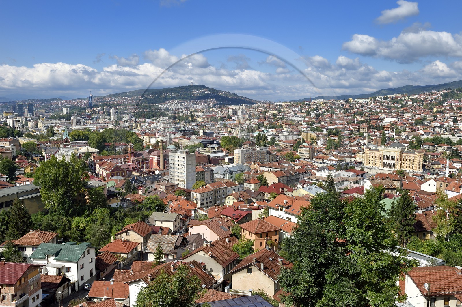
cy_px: 154
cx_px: 231
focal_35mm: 32
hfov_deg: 58.8
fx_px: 410
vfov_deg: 41.0
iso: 200
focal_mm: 32
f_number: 13
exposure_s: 1/250
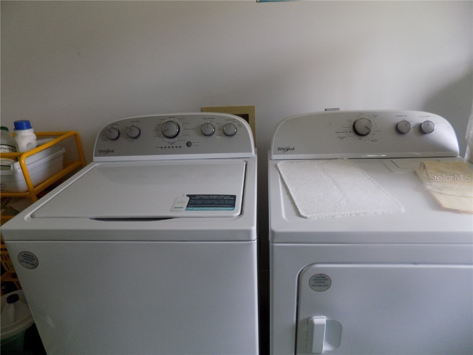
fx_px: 314
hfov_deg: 73.9
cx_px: 236
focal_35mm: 23
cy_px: 178
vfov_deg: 58.9
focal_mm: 4
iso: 160
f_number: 3.1
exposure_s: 1/30
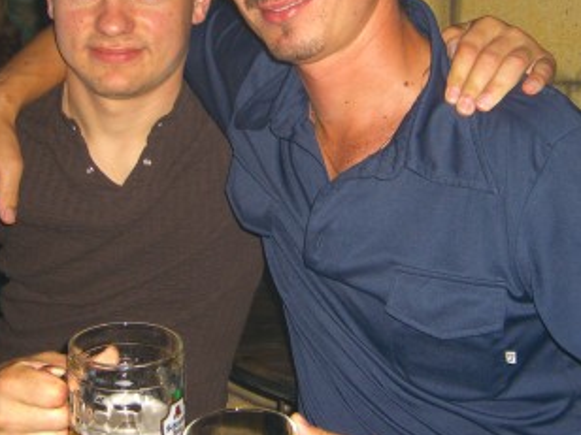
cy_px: 143
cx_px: 243
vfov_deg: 19.8
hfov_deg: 26.3
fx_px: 1242
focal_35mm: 74
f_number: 2.8
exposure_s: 1/60
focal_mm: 7.9
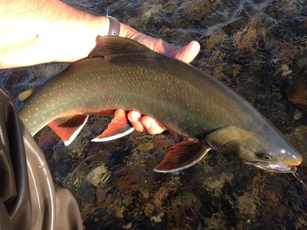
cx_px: 154
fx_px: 310
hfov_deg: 52.6
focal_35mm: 35
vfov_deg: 40.7
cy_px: 115
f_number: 2.4
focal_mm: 4.28
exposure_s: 1/409
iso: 50
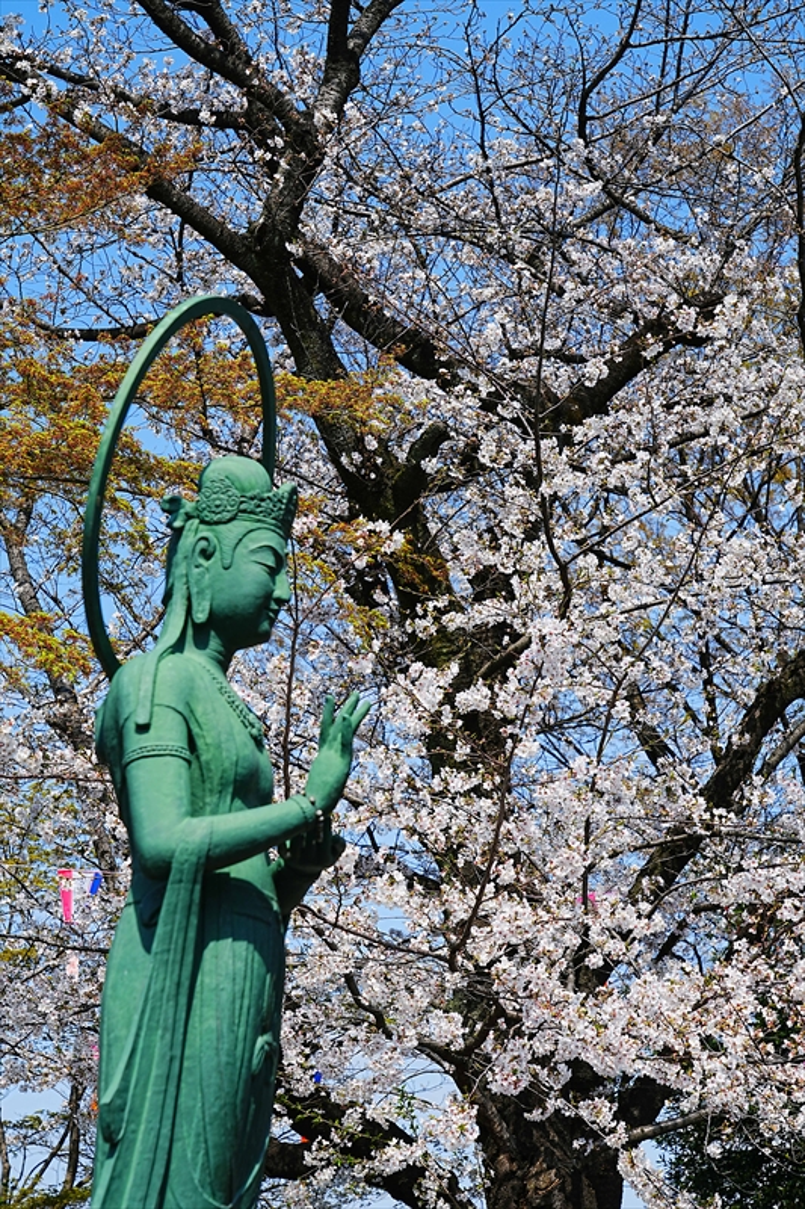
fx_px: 2147
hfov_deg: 21.2
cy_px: 604
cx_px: 402
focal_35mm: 64
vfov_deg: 31.4
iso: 100
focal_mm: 64
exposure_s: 1/400
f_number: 8
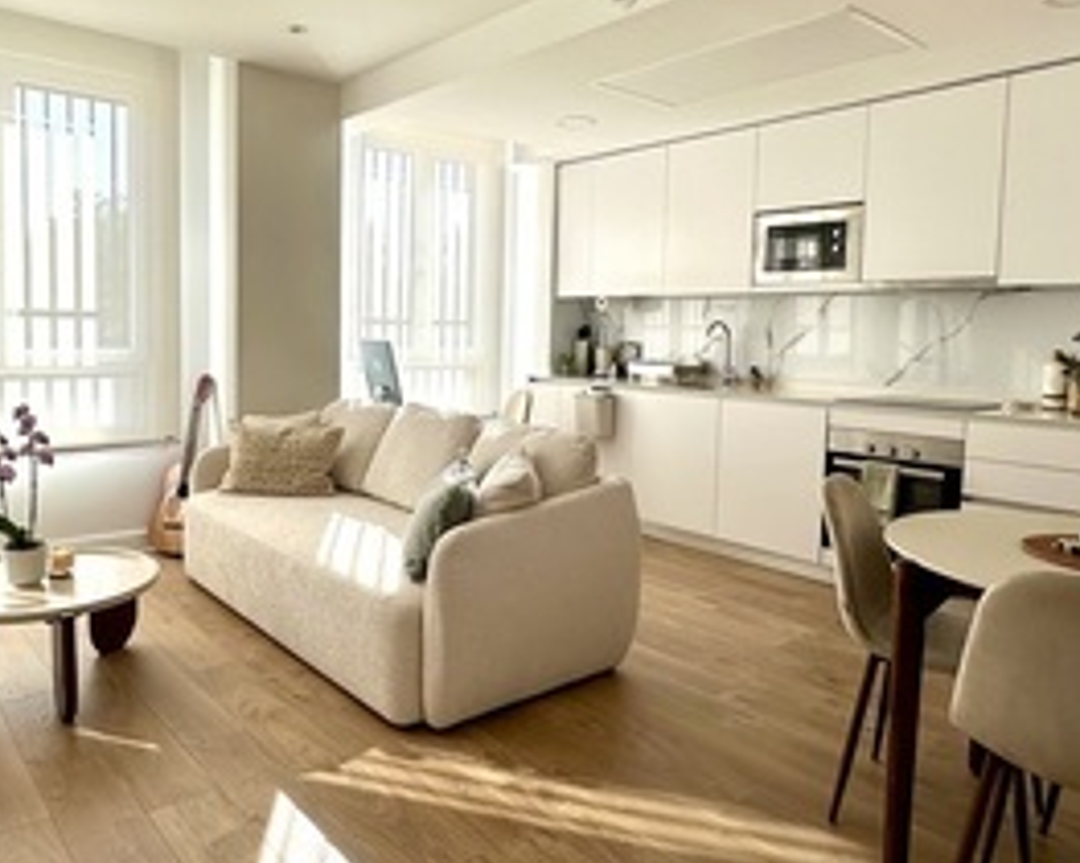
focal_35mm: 26
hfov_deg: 65.6
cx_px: 448
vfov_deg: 54.8
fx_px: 830
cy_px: 384
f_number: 2.2
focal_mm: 2.22
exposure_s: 1/214
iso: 40
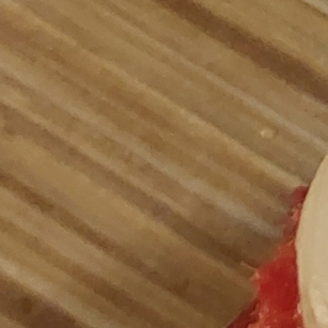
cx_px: 601
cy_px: -242
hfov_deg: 9.9
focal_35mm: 166
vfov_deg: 10.0
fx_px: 1780
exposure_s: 1/14
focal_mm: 5.23
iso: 1250
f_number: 1.8
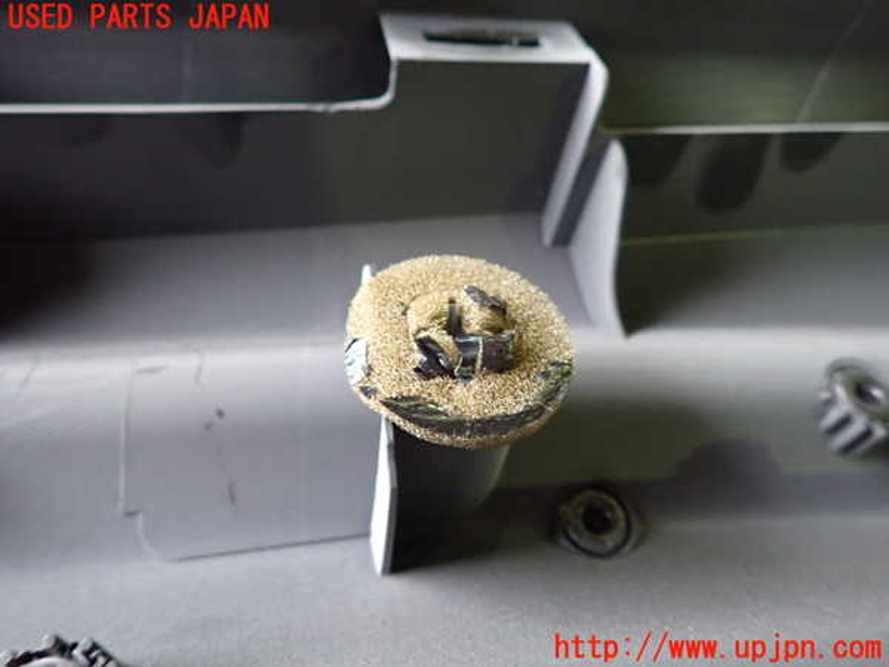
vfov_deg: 54.9
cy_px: 334
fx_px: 642
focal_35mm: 25
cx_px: 444
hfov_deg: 69.4
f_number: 2
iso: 640
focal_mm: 4.5
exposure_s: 1/30
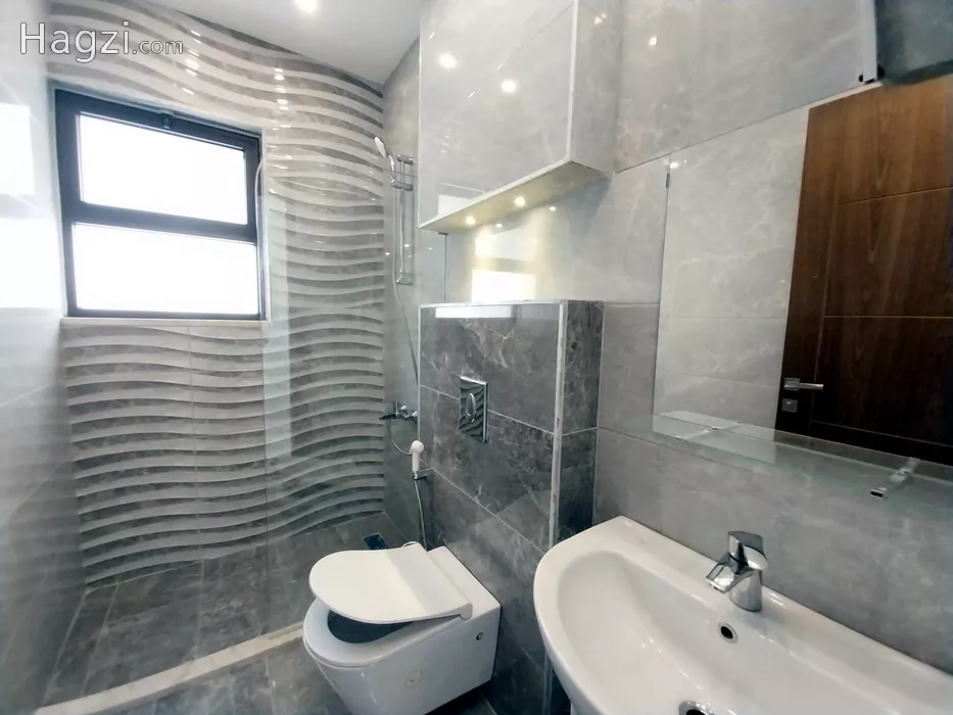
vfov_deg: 89.9
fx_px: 358
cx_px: 476
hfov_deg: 106.2
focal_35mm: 13
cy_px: 358
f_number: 2.2
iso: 250
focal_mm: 1.3
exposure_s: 1/20
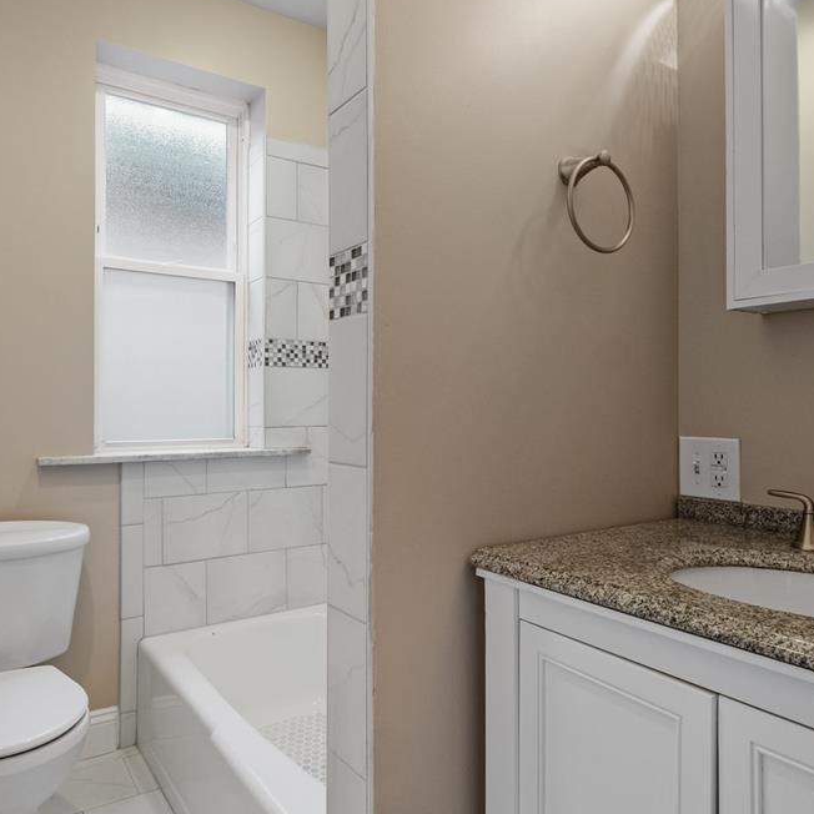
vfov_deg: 65.0
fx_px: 639
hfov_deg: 65.0
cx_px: 392
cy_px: 411
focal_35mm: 24
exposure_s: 1/8
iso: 400
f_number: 8
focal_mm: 9
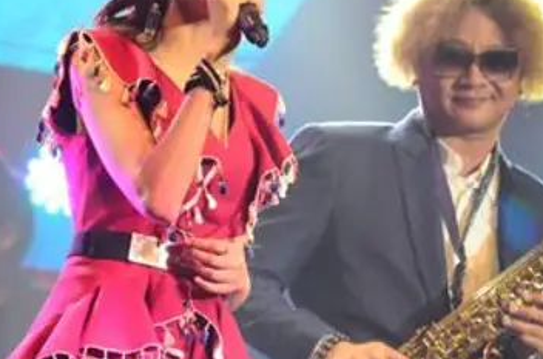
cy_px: 179
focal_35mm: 515
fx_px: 7752
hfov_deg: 4.0
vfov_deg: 2.7
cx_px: 239
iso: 3200
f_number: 5
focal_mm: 155
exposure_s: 1/500
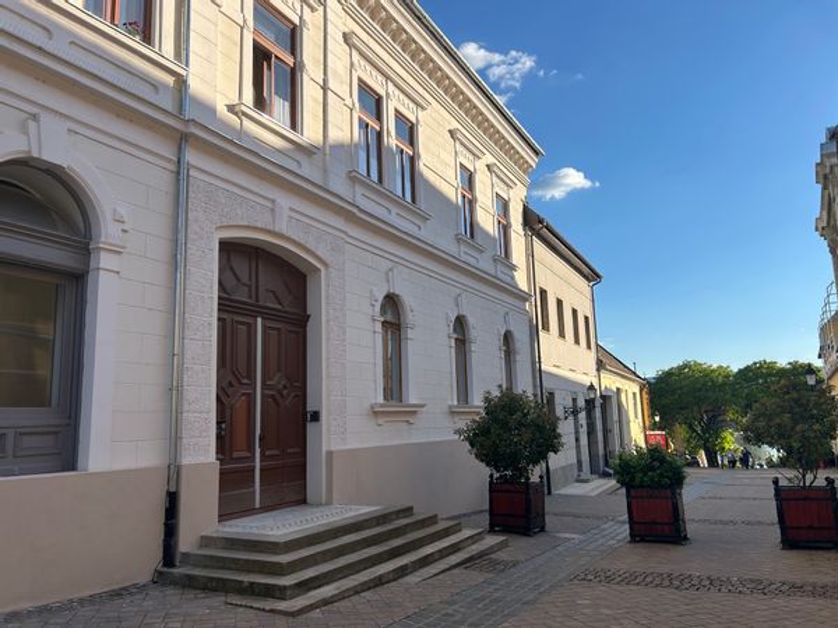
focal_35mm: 26
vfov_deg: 53.1
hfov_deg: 67.3
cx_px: 419
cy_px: 314
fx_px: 629
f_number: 1.5
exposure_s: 1/3077
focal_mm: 5.7
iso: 50
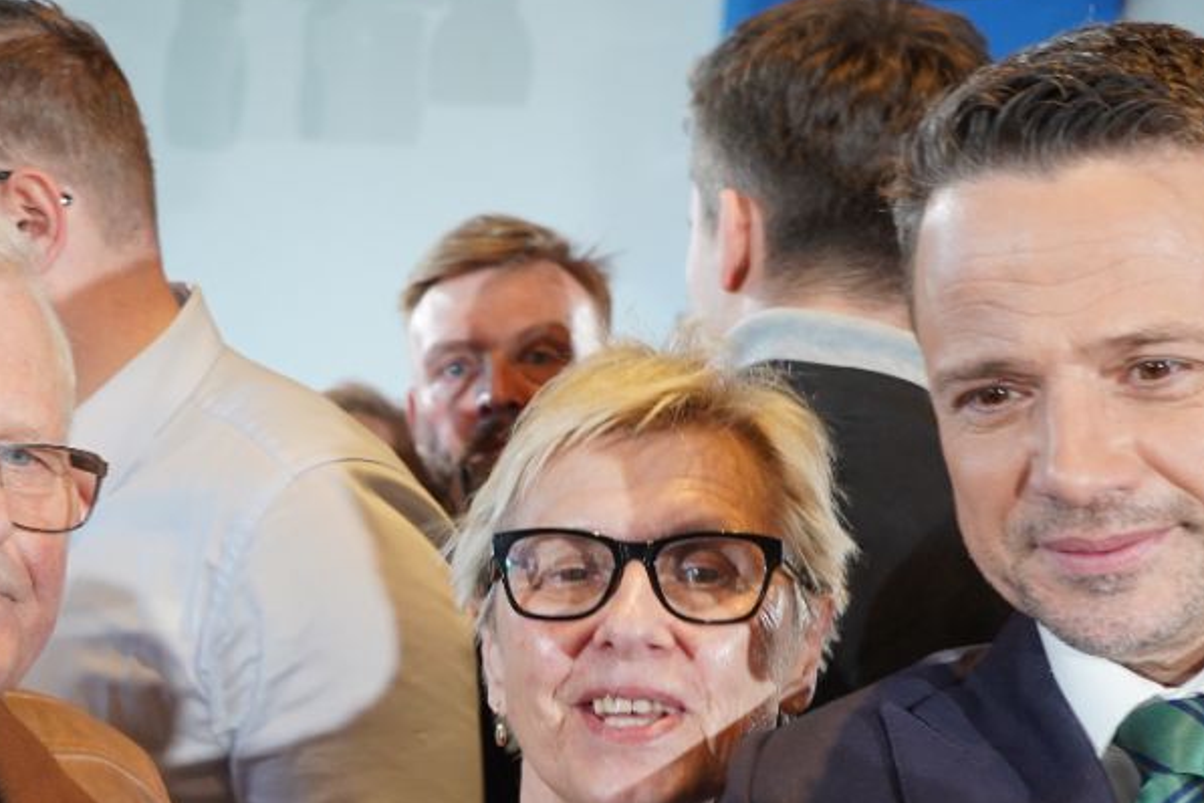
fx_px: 2475
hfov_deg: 27.0
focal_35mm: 74
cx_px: 319
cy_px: 782
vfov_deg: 18.0
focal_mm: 34
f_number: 5.6
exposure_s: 1/100
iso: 1250
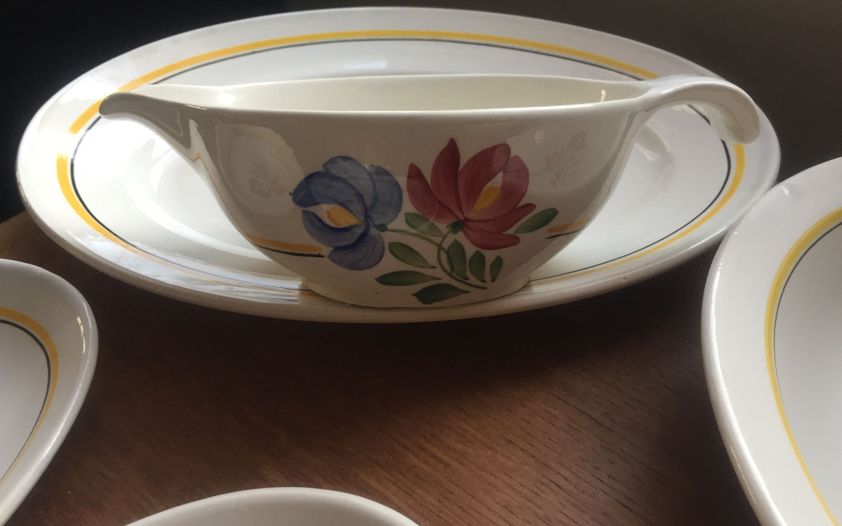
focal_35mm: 31
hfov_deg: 61.2
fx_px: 711
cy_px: 250
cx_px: 421
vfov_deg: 40.6
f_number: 2.2
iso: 64
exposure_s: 1/33
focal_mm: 4.15
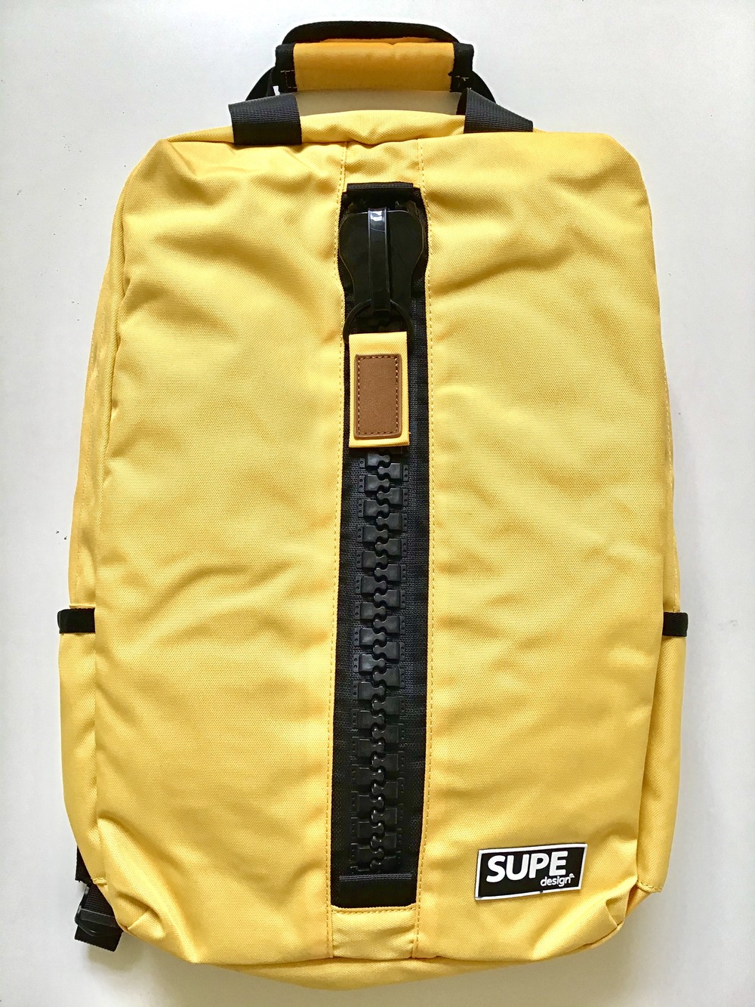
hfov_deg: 45.4
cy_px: 504
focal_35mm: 31
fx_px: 901
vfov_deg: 58.3
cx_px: 378
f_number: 2.4
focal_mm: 3.3
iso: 32
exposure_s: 1/33
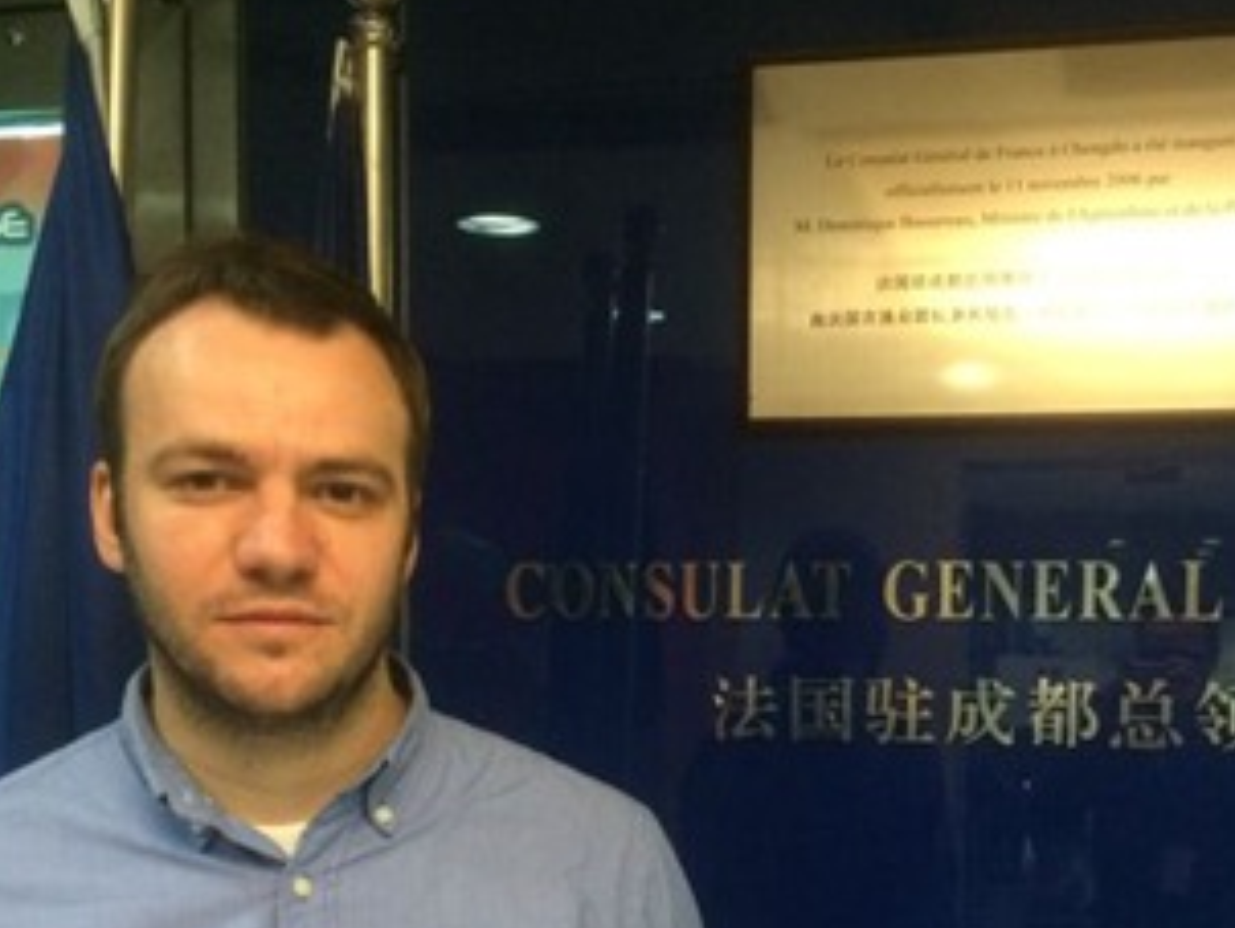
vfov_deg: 29.7
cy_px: 713
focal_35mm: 48
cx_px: 773
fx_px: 1714
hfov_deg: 39.4
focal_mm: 4.15
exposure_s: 1/17
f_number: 2.2
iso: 320
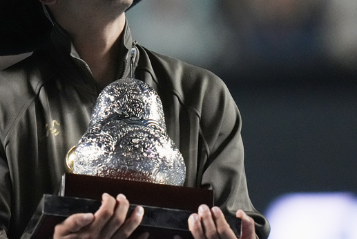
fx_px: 7866
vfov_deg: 1.7
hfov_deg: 2.6
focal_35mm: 793
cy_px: 32
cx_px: 102
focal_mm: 400
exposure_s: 1/1000
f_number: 2.8
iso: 6400
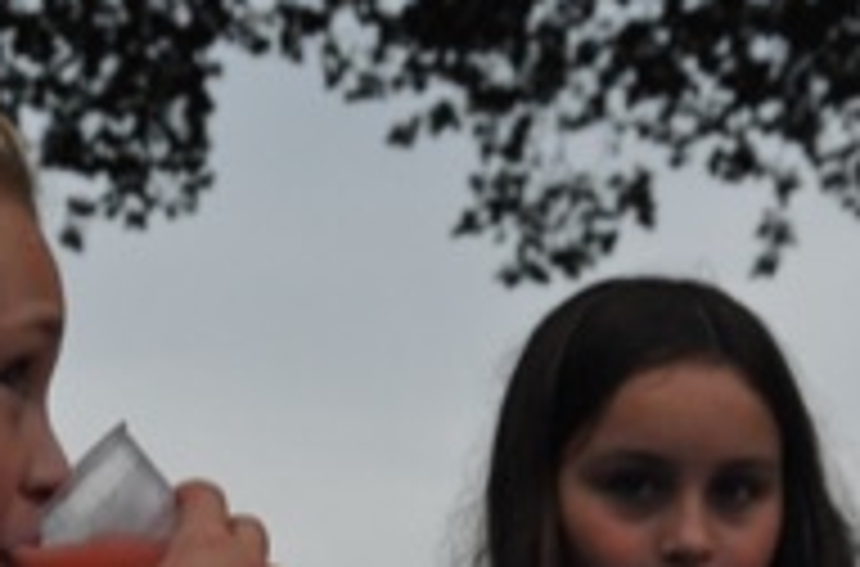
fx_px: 4120
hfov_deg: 11.9
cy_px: 533
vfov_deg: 7.8
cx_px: 122
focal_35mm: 173
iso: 2000
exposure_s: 1/640
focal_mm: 55
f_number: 10
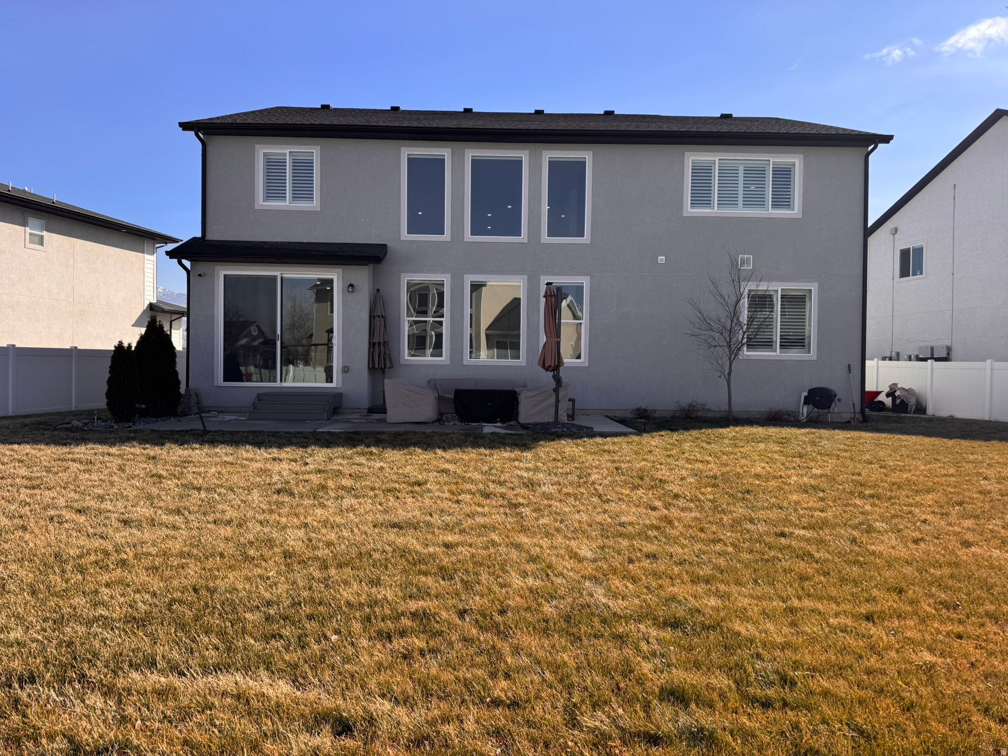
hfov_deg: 71.6
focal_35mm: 24
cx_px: 504
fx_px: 699
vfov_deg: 56.8
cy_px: 378
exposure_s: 1/3247
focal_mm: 6.76
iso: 80
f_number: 1.78
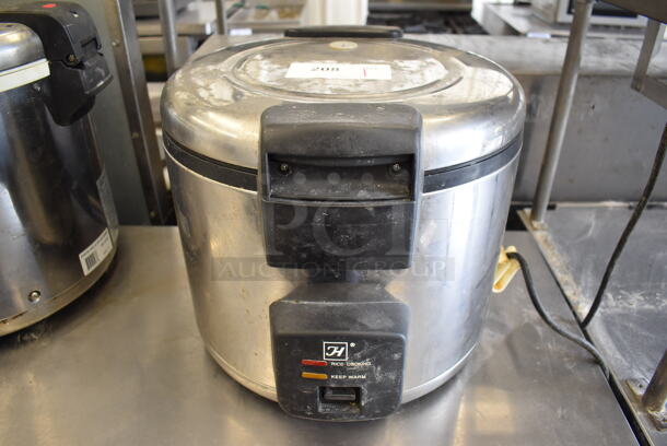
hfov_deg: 67.3
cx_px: 334
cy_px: 223
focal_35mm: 27
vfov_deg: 48.0
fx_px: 501
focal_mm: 18
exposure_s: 1/125
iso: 900
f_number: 3.5
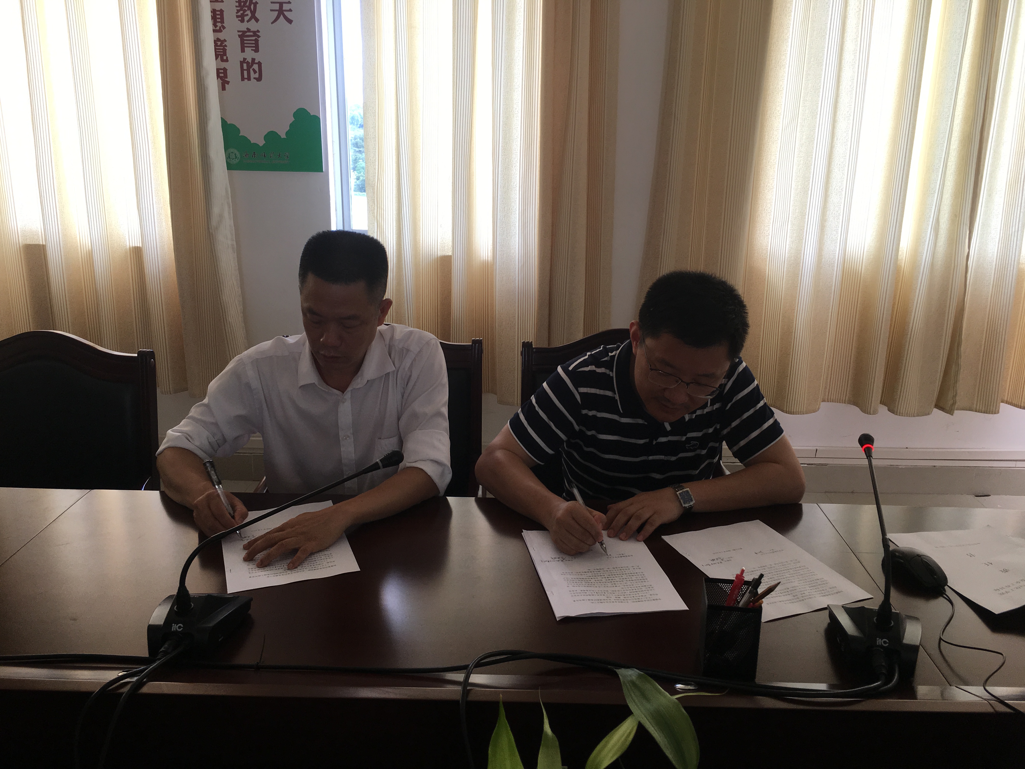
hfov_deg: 61.7
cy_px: 384
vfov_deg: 48.2
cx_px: 512
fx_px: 859
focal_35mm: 29
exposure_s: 1/50
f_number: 2.2
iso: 32
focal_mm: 4.15
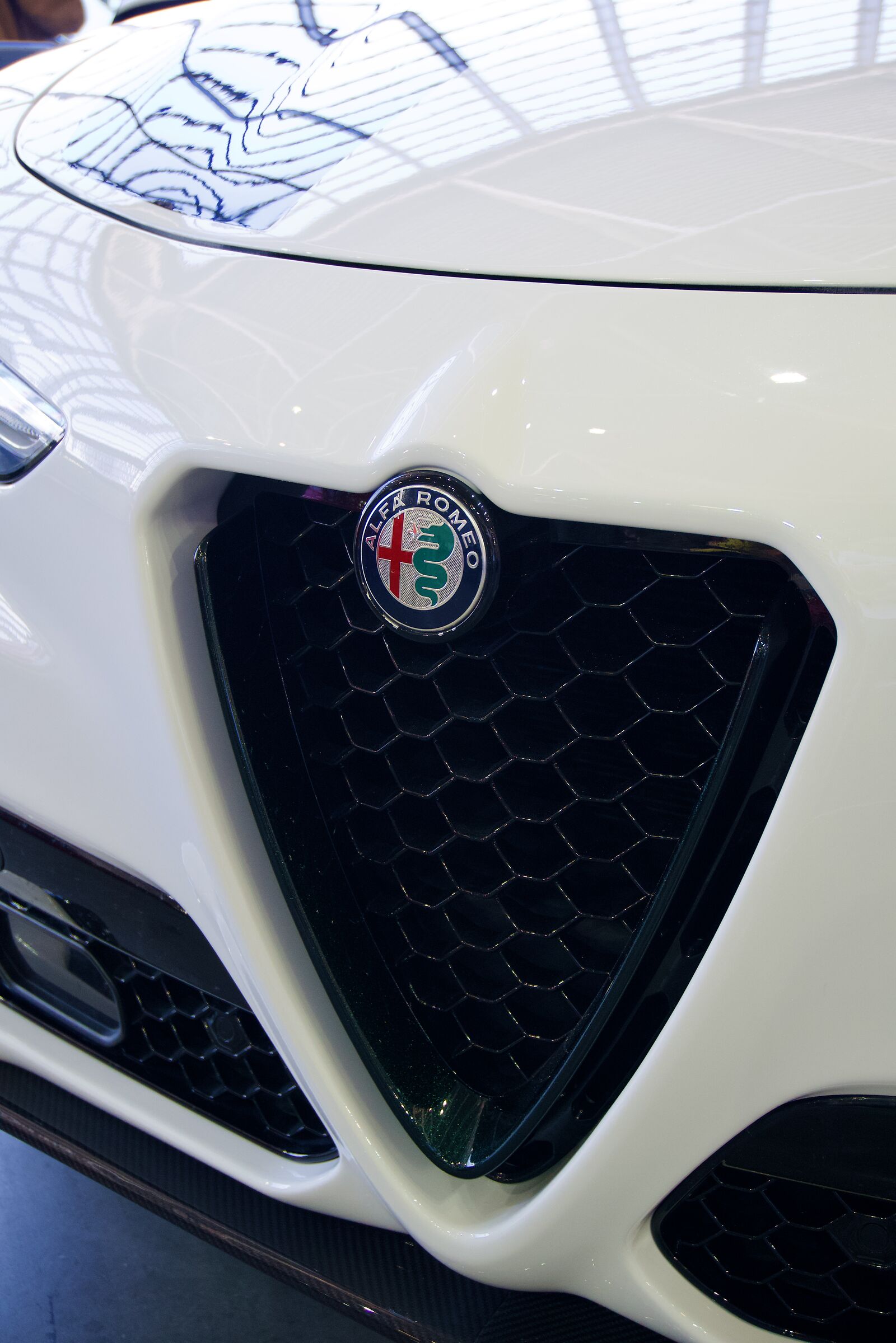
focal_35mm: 50
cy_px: 672
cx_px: 448
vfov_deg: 40.0
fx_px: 1848
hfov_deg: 27.3
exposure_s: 1/60
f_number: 5
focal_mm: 33
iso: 640
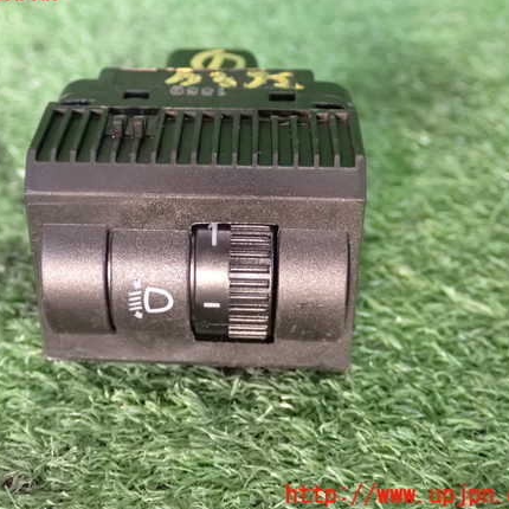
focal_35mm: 58
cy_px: 244
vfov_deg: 29.5
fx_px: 965
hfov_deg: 29.5
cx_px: 198
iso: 1600
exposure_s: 1/50
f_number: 3.1
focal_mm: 8.4
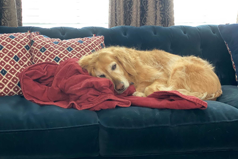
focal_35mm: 55
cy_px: 89
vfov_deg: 24.6
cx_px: 119
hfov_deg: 36.2
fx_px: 364
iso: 400
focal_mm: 6
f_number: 2
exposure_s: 1/20
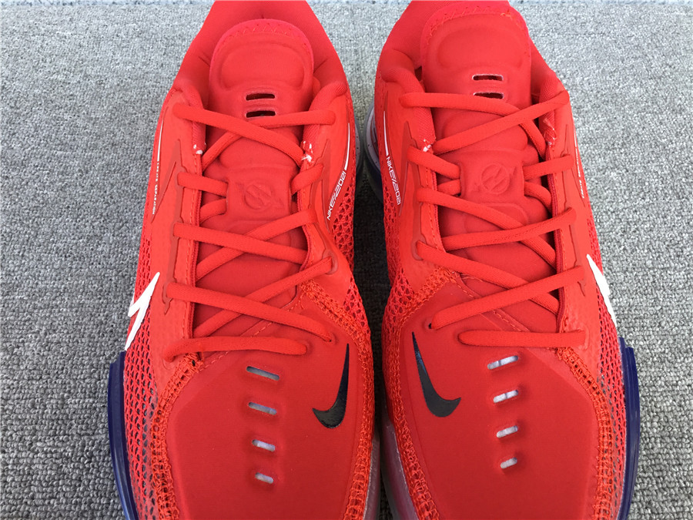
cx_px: 346
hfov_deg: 58.4
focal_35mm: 31
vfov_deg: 45.4
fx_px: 621
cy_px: 260
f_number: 2.4
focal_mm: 3.3
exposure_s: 1/100
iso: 40
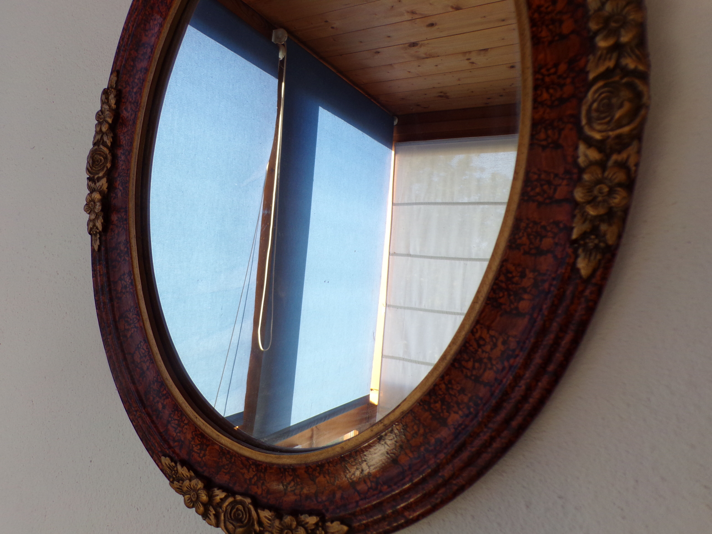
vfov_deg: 56.8
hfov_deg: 71.6
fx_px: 494
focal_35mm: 24
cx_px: 356
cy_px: 267
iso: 83
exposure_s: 1/60
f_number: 3
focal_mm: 4.3
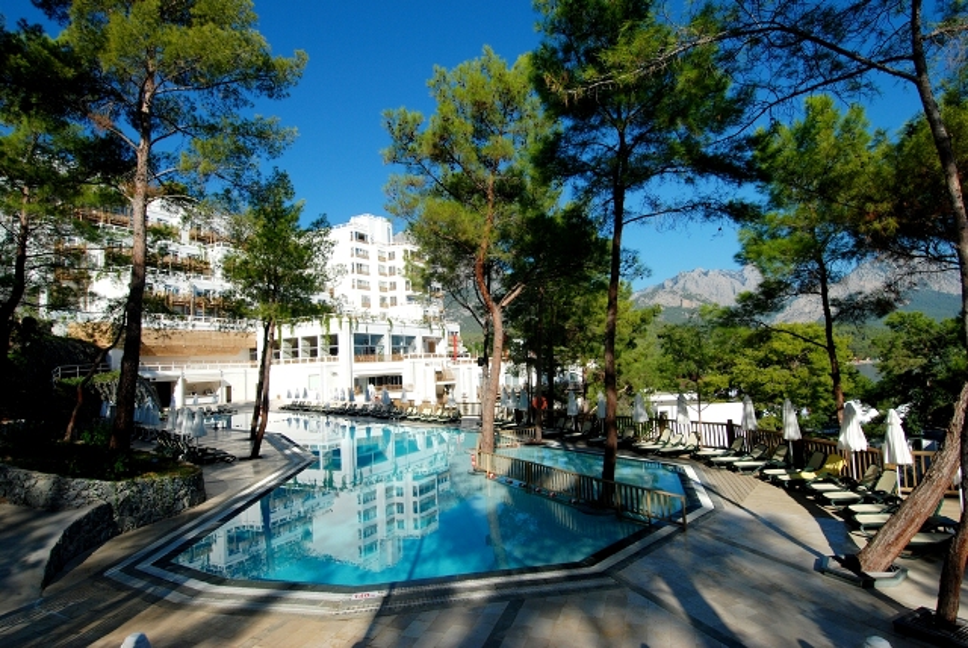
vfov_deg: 67.5
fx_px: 484
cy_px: 324
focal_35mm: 18
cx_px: 484
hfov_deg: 89.9
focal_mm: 12
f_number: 9
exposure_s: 1/320
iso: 100
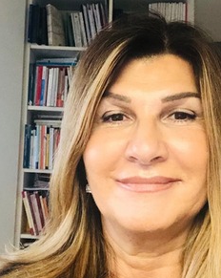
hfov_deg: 34.6
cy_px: 153
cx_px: 142
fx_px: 352
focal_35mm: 43
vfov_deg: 42.9
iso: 400
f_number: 2.2
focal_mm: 2.87
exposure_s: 1/43
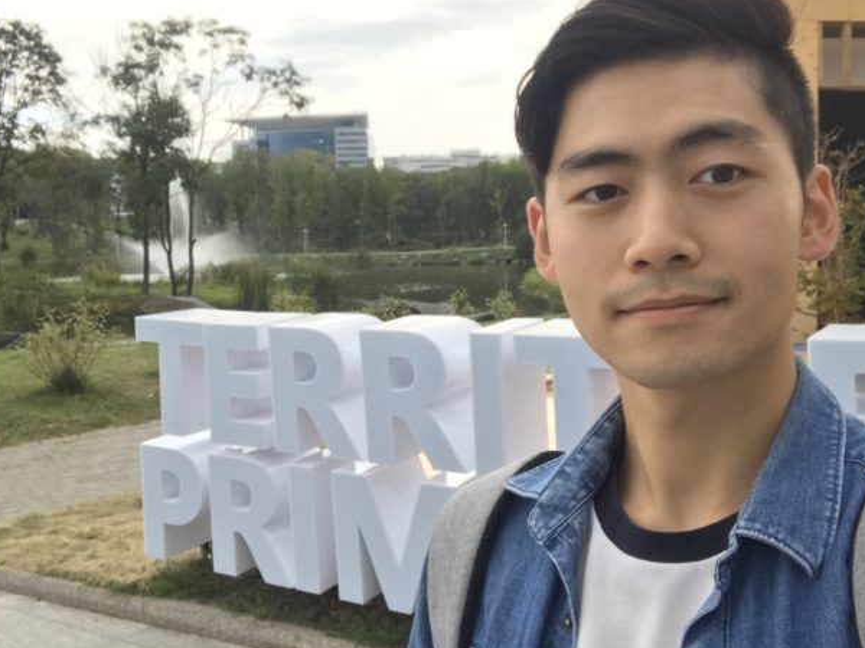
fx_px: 1000
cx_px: 408
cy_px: 286
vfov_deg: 35.9
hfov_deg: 46.8
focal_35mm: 40
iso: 25
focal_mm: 2.87
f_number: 2.2
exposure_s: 1/100
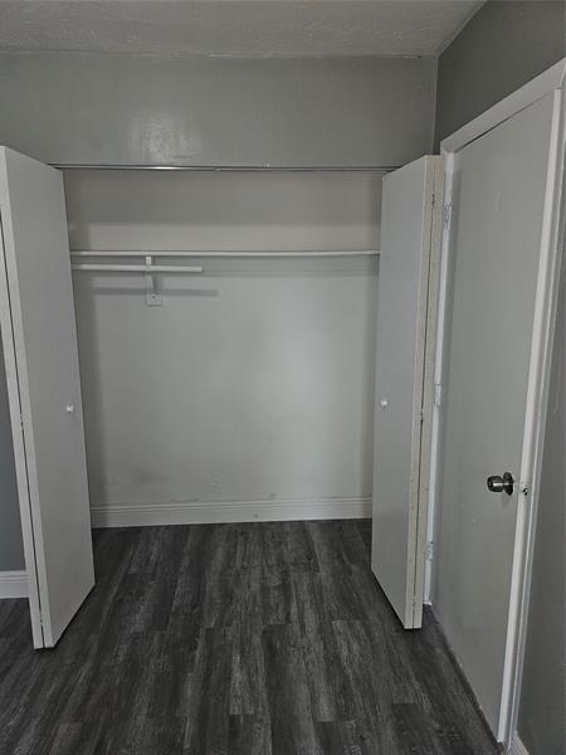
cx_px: 283
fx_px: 501
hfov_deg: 58.9
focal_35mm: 23
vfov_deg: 73.9
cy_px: 378
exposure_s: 1/40
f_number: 1.7
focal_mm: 6.3
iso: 100
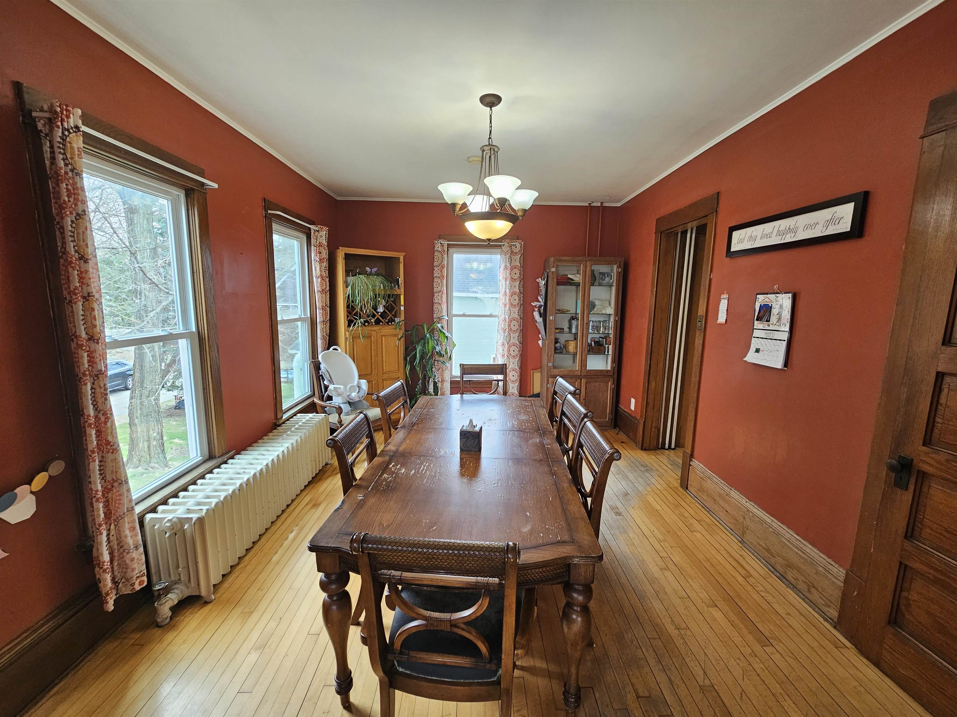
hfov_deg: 106.2
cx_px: 478
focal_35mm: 13
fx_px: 359
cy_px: 358
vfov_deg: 89.9
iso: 100
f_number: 2.2
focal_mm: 2.2
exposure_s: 1/60
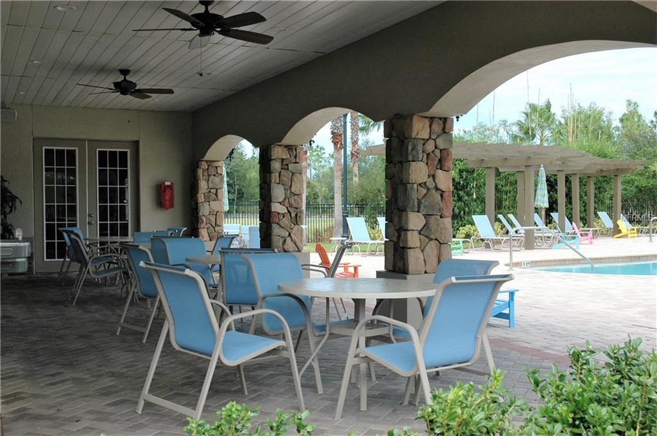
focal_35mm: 44
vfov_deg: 30.8
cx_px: 328
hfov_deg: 45.0
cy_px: 218
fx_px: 793
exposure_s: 1/250
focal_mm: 29
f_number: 8
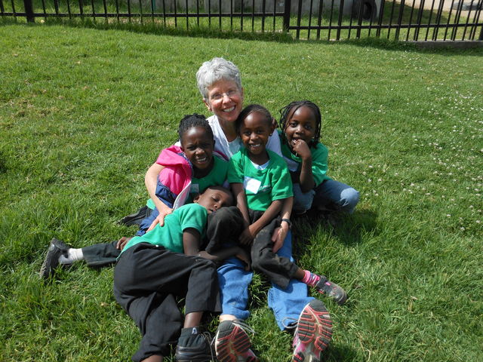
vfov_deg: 42.9
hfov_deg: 55.4
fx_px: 460
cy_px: 181
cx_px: 242
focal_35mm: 33
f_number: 3.5
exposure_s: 1/640
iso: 80
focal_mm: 6
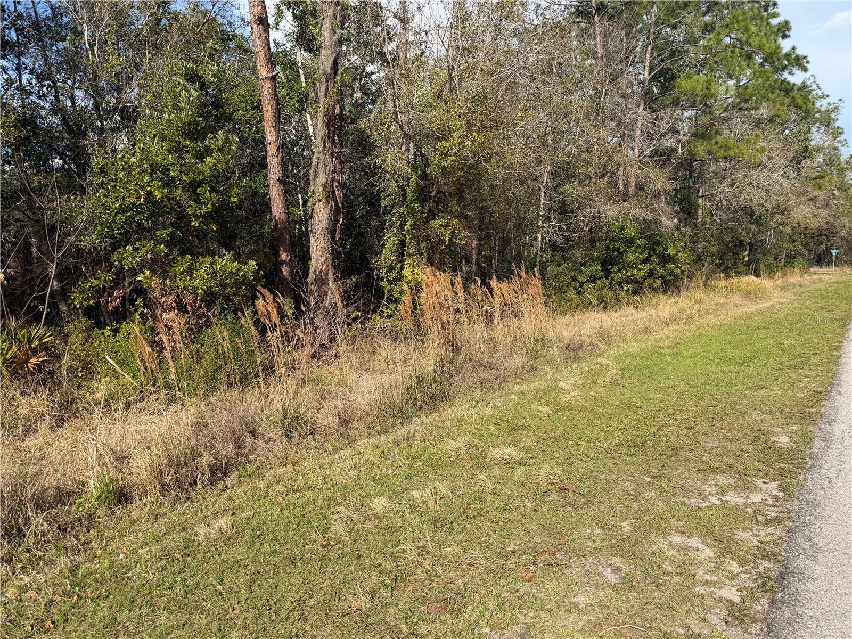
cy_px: 320
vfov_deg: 56.8
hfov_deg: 71.6
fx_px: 591
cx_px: 426
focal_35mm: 24
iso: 80
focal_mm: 6.76
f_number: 1.78
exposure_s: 1/3145
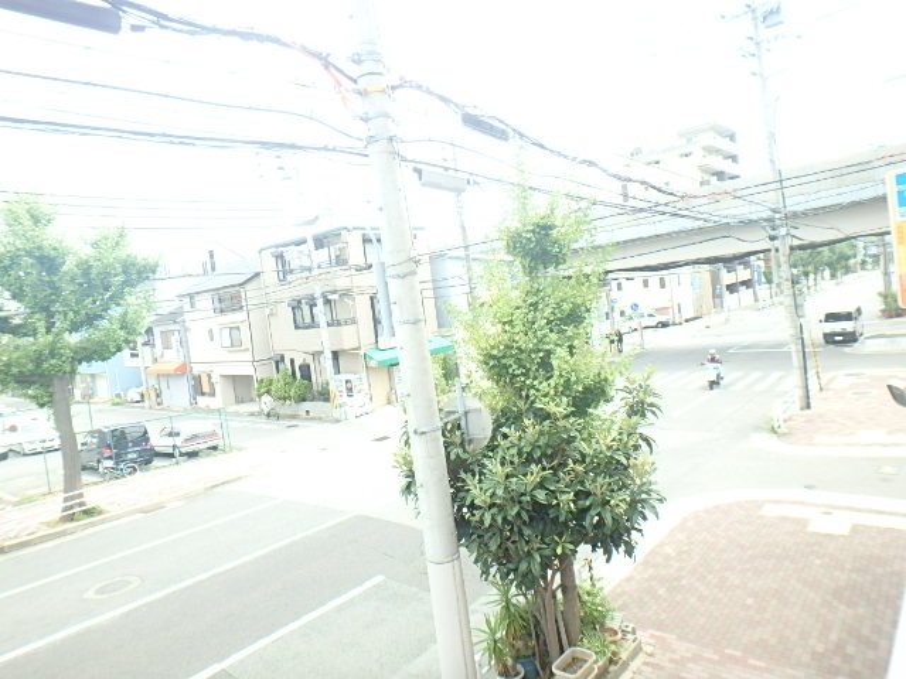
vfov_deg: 58.9
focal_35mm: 23
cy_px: 340
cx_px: 453
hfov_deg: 73.9
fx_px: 602
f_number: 3.8
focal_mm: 4
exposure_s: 1/160
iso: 125
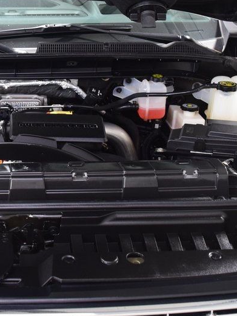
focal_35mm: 68
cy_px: 114
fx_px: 620
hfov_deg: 21.0
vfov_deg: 28.4
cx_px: 8
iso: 1600
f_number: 6.3
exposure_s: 1/15
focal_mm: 24
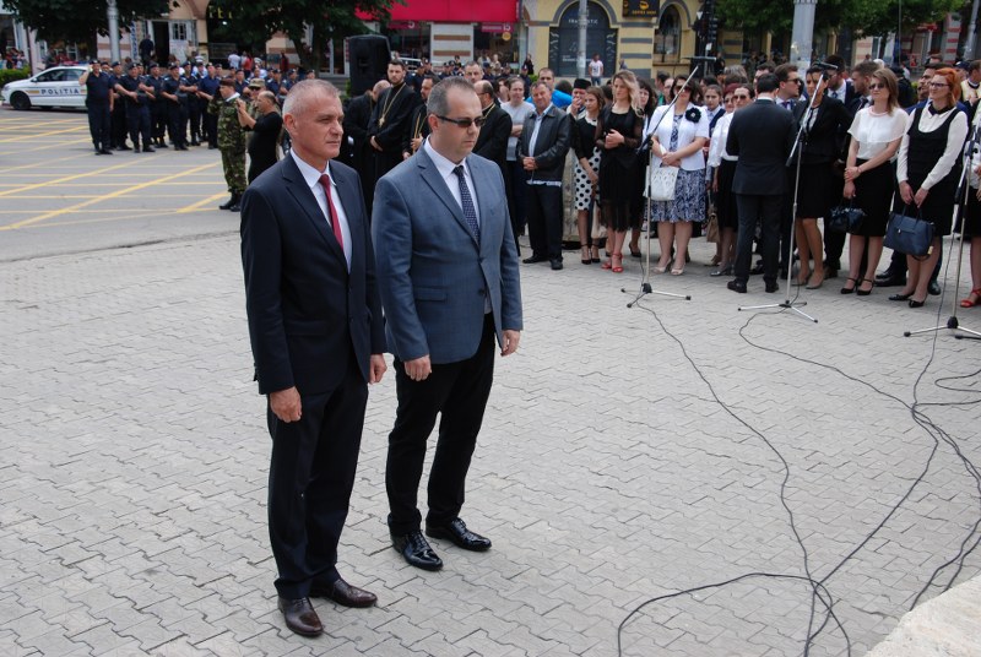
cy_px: 328
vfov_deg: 32.0
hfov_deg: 46.3
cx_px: 490
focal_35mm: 42
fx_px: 1146
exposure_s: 1/125
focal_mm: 28
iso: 100
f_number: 5.6
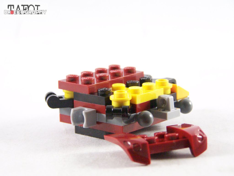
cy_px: 88
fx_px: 791
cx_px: 117
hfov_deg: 16.8
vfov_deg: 12.7
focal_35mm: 117
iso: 400
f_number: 3.2
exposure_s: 1/60
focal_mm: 19.4
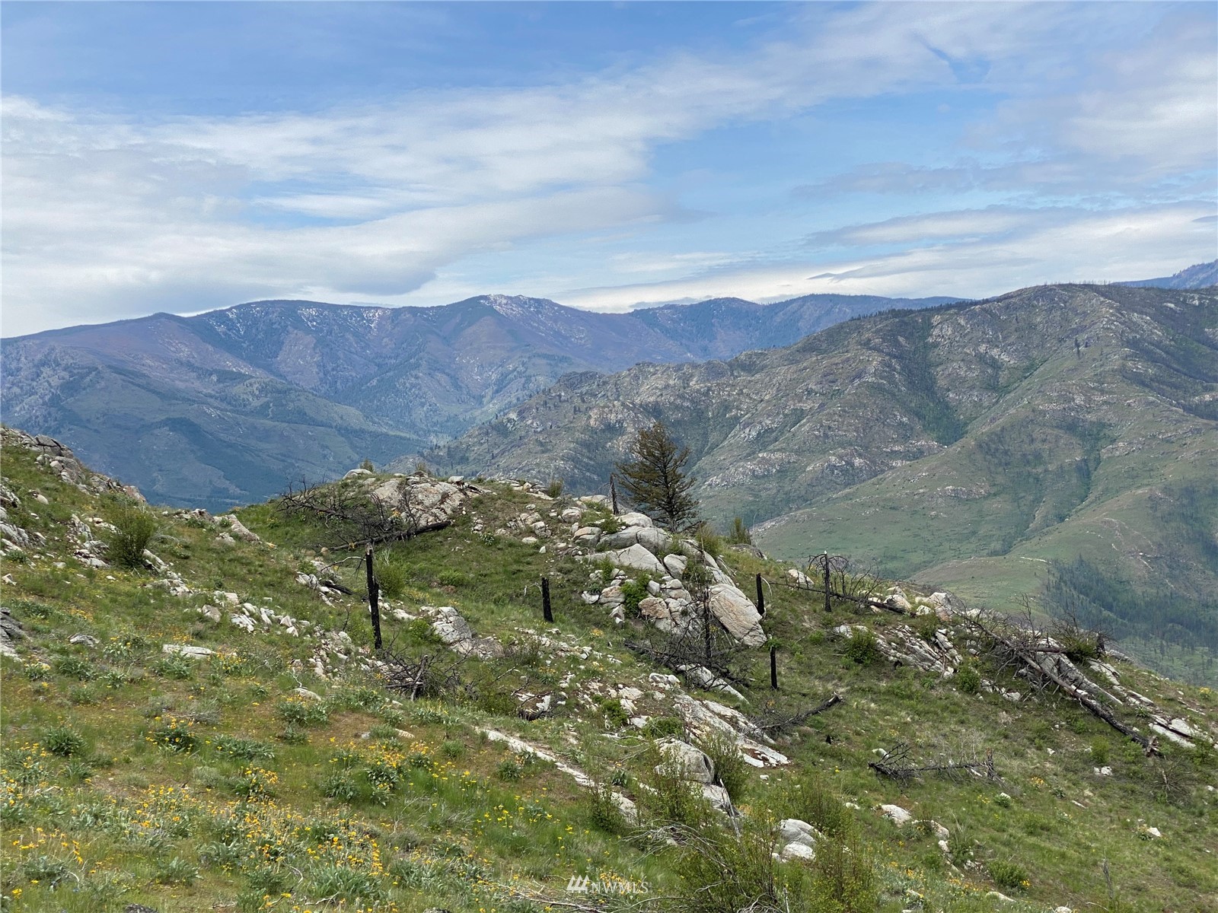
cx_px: 609
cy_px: 456
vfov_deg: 28.0
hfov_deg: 36.8
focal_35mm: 52
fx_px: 1830
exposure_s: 1/2083
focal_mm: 6
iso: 20
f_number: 2
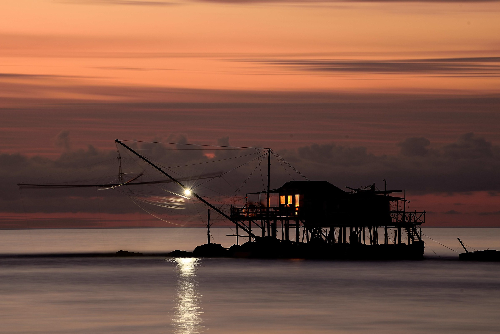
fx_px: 4168
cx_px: 250
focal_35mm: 300
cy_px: 167
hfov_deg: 6.9
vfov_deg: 4.6
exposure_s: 64.2
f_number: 11
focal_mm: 300
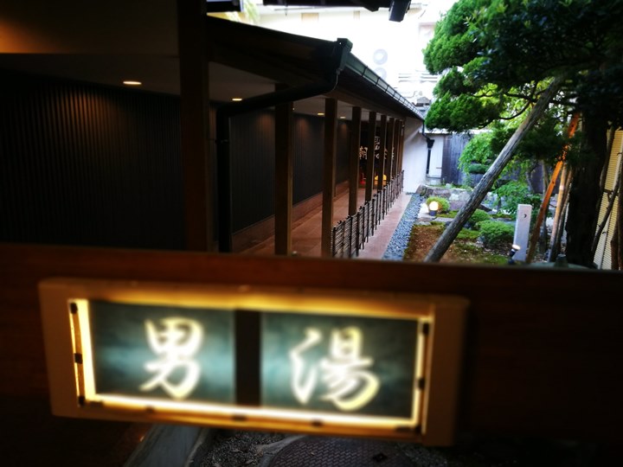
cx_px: 312
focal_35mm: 27
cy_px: 234
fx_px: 486
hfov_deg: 65.3
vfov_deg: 51.4
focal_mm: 4.5
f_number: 4
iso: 200
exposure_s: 1/40
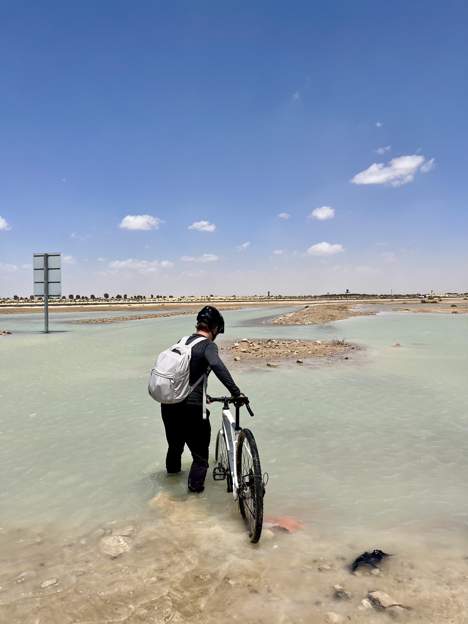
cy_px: 312
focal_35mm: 26
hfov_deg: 53.1
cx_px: 234
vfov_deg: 67.3
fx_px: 469
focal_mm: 5.1
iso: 50
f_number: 1.6
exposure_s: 1/7874
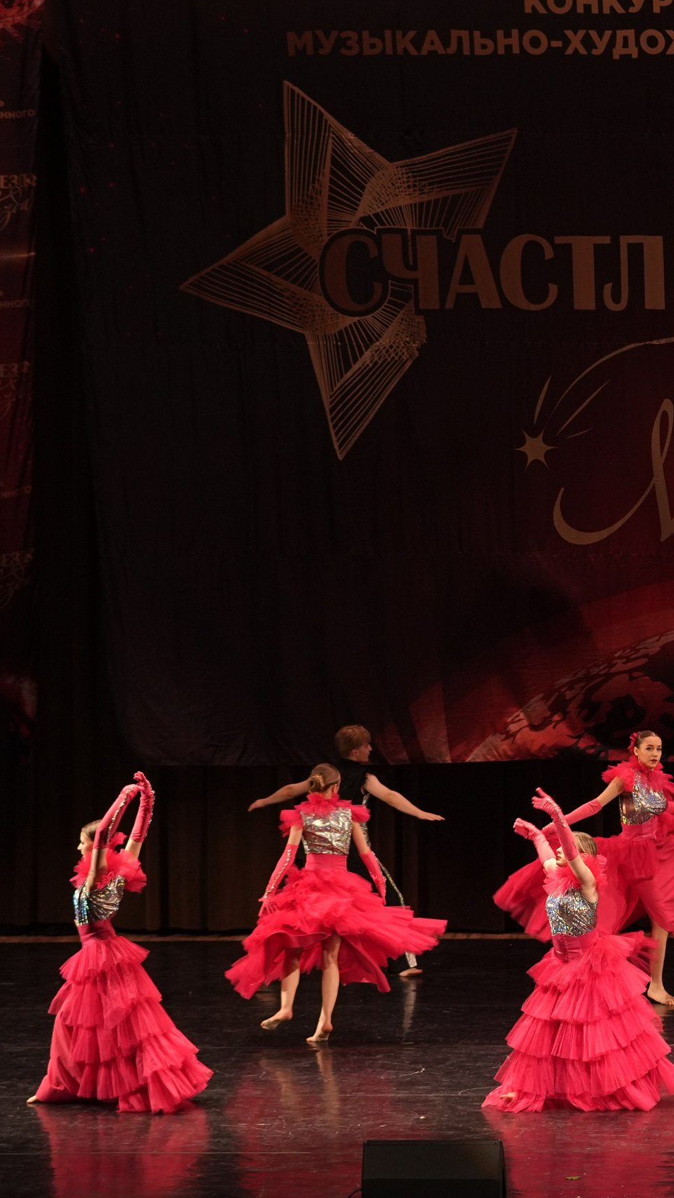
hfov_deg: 8.9
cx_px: 641
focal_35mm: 136
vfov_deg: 15.8
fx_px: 4321
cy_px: 599
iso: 2000
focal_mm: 86
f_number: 2.8
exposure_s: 1/400
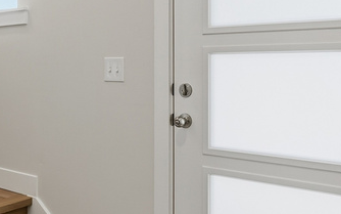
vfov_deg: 25.7
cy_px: 66
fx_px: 465
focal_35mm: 50
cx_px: 77
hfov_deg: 39.0
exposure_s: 1/640
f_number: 10
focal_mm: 16
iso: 250
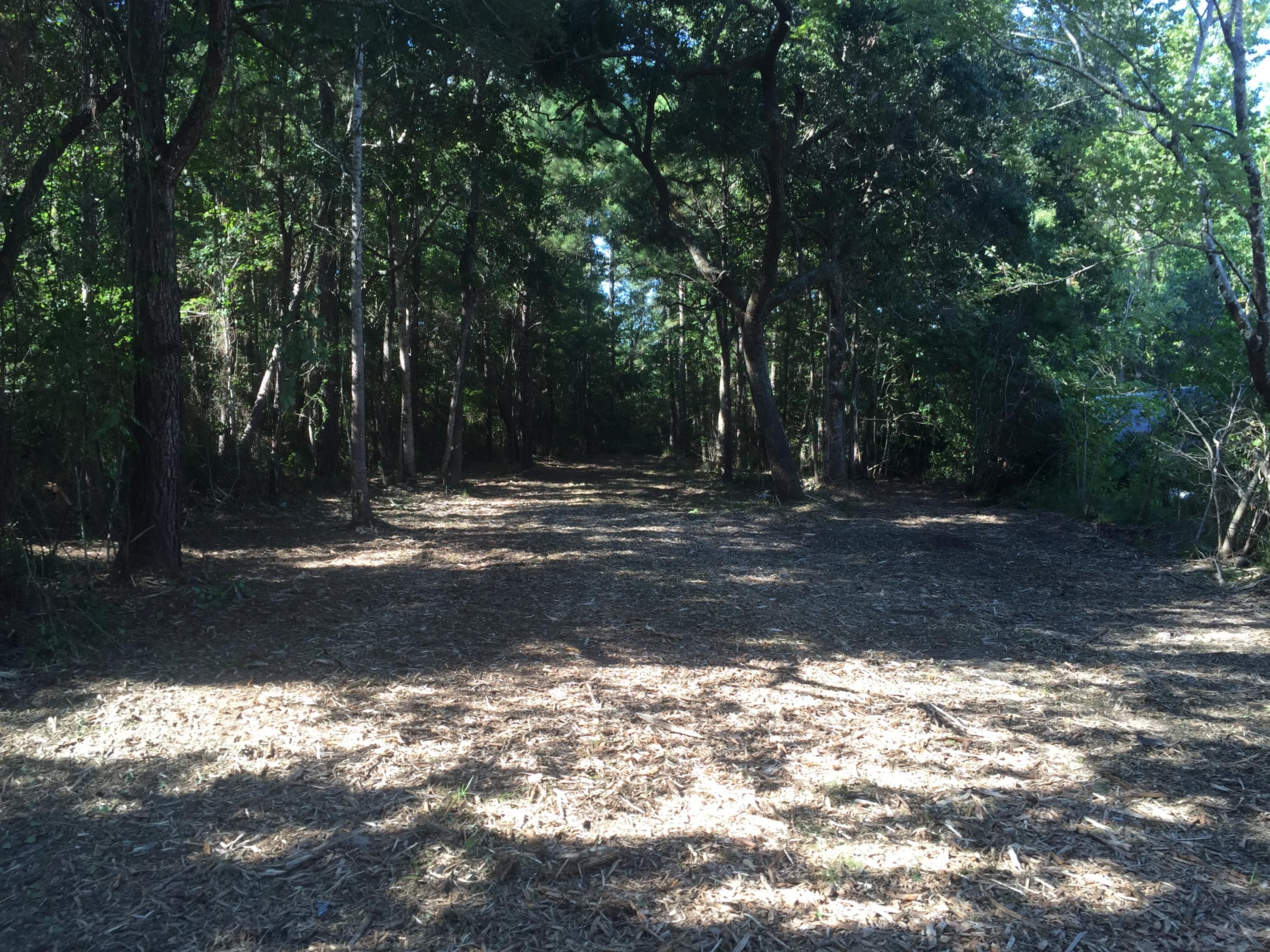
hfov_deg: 61.7
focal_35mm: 29
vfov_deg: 48.2
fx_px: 1064
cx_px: 635
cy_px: 476
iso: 32
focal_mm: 4.15
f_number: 2.2
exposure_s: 1/123
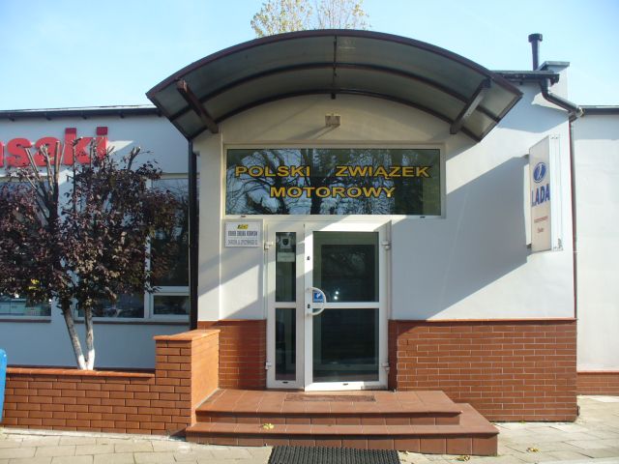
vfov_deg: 38.7
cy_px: 232
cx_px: 310
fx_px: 662
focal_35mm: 37
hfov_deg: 50.1
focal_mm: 6.1
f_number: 5.6
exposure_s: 1/125
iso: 80
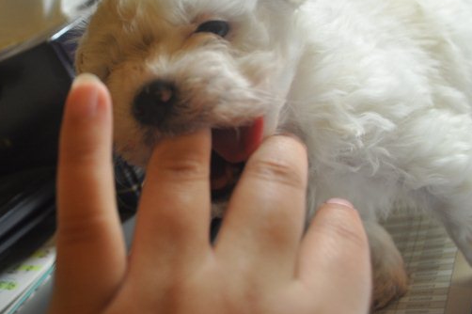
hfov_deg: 44.8
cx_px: 158
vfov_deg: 30.7
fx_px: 563
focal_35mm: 43
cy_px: 84
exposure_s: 1/60
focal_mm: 18
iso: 450
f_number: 4
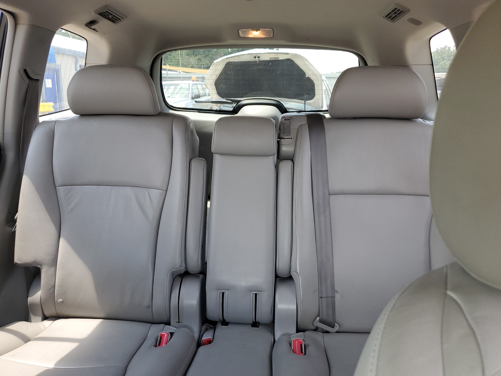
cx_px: 250
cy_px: 188
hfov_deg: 67.3
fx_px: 376
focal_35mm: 26
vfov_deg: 53.1
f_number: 1.5
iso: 59
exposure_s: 1/120
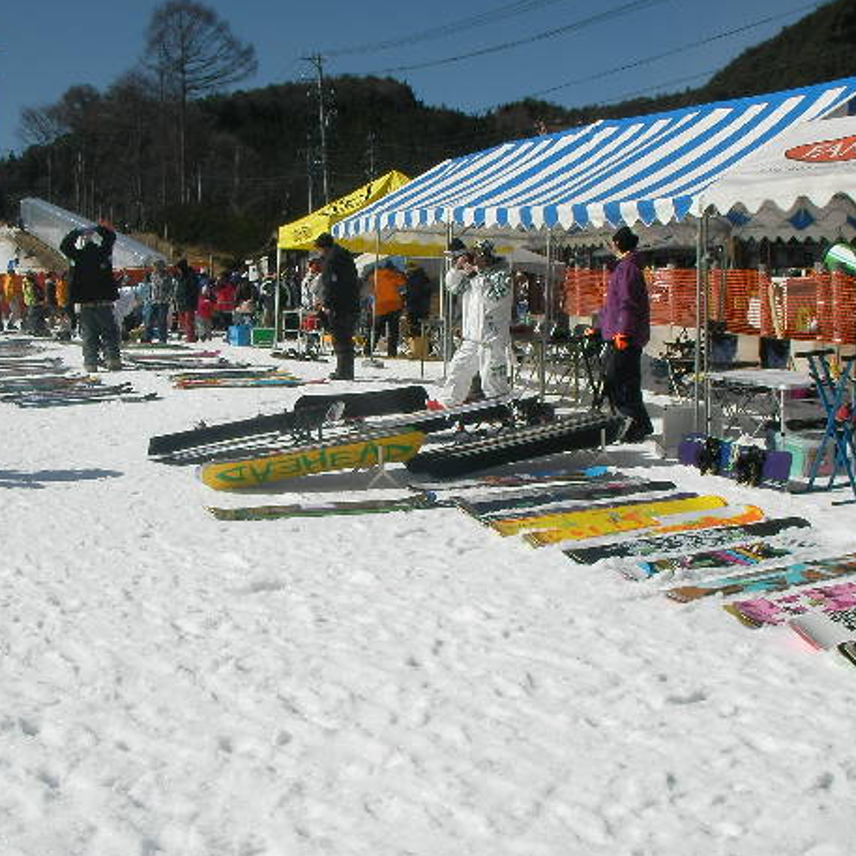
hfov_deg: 36.0
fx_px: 1315
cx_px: 457
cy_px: 416
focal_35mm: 47
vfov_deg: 36.1
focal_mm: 6.3
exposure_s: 1/626
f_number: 5.6
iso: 50
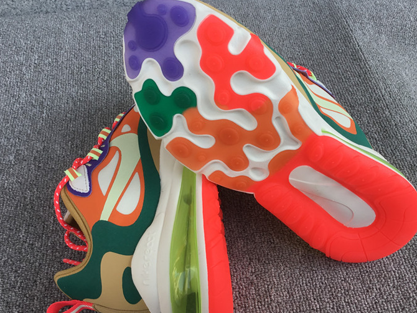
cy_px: 146
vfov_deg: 38.7
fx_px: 446
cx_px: 222
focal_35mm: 37
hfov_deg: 50.1
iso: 25
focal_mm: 3.3
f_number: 2.4
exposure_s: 1/282
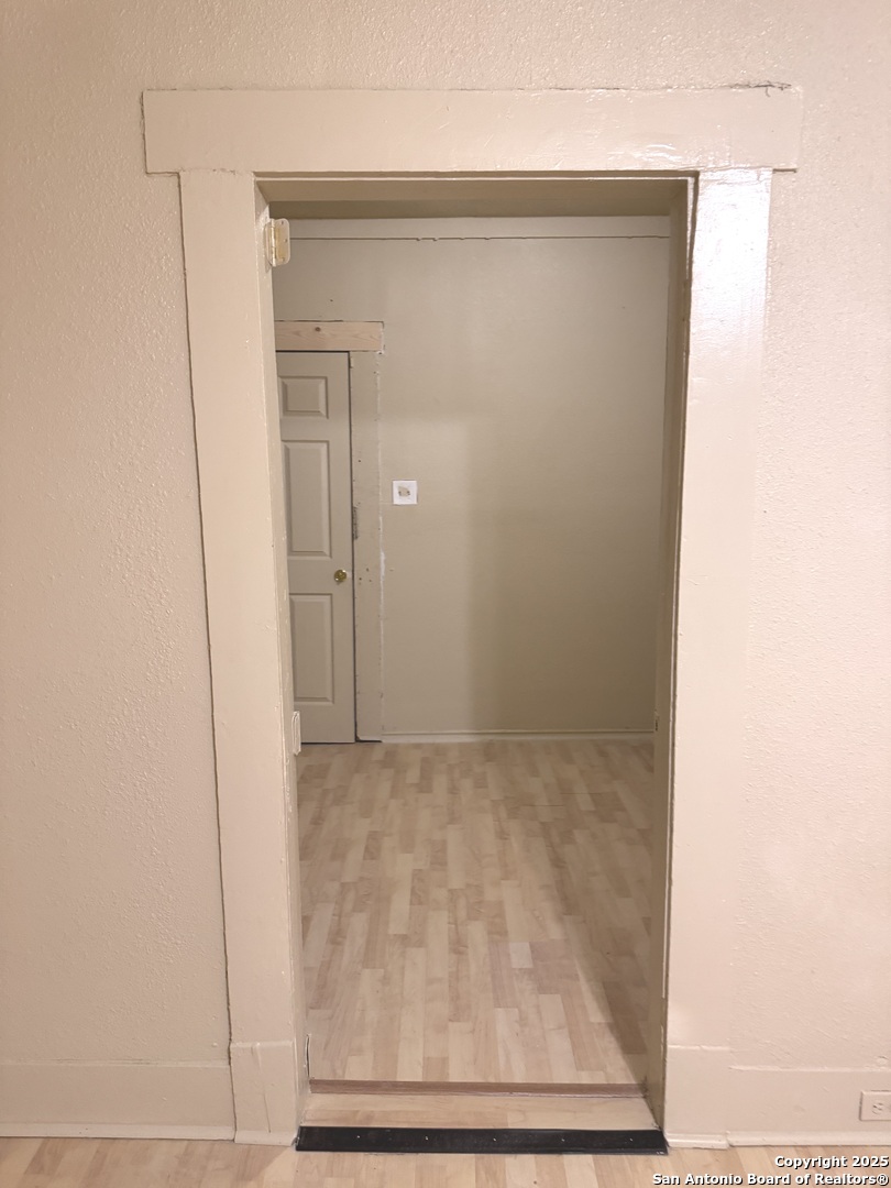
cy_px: 594
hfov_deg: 56.8
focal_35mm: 24
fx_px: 824
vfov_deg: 71.6
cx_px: 446
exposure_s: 1/60
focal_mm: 6.76
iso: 320
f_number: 1.78
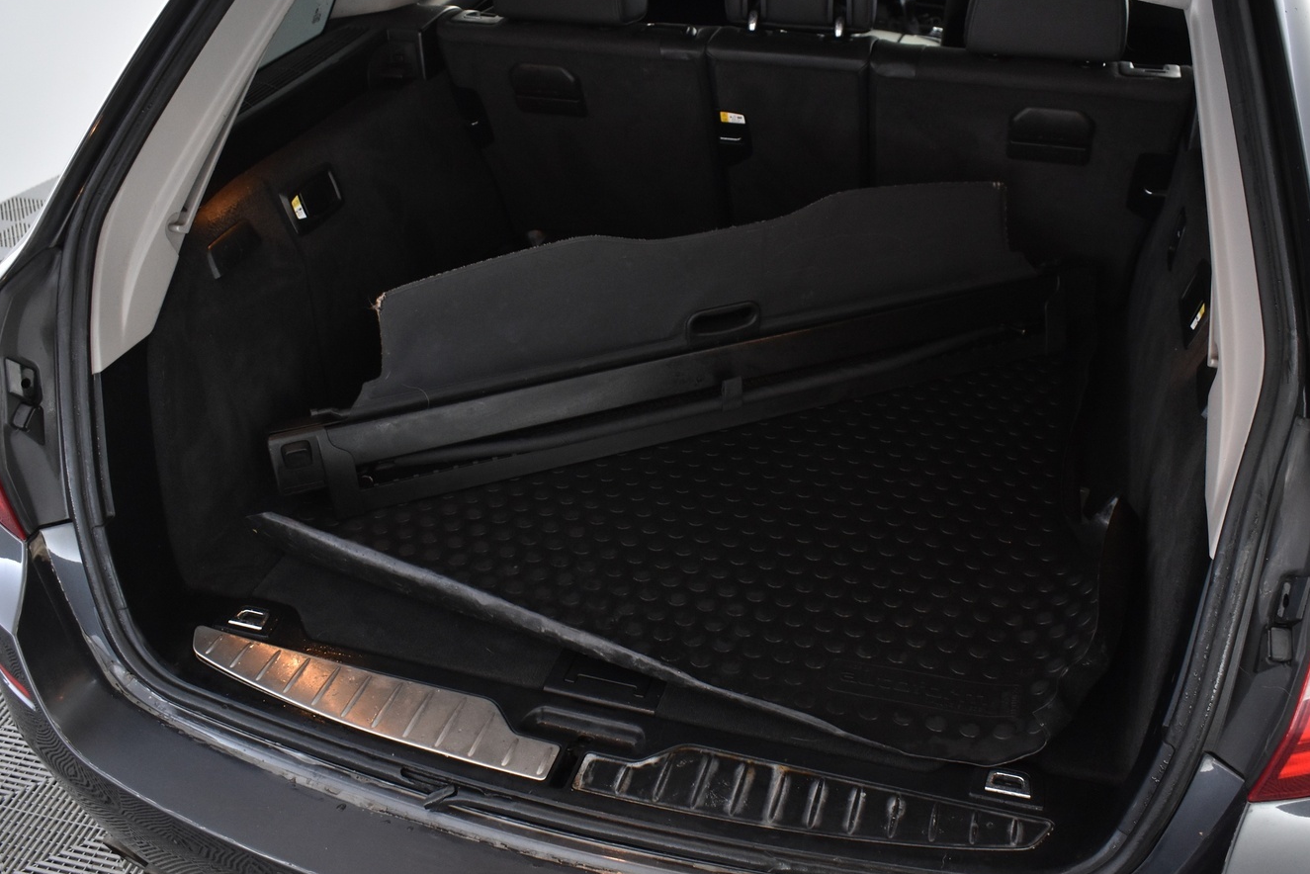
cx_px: 674
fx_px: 1201
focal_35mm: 33
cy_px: 404
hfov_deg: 57.2
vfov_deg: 40.0
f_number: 5
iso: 1250
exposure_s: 1/15
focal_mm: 18
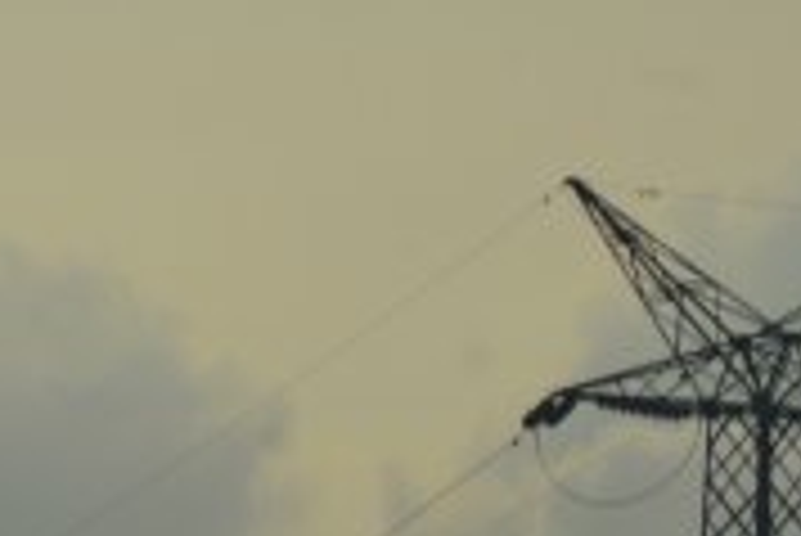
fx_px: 34403
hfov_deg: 1.3
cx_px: 1012
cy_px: 464
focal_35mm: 1545
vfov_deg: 0.9
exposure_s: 1/400
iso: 200
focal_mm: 300
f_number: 11
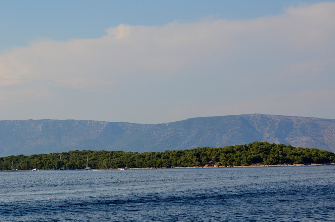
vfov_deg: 13.0
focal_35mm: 105
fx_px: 975
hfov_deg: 19.5
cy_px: 111
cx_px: 168
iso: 400
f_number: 5.6
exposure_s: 1/2500
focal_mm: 70
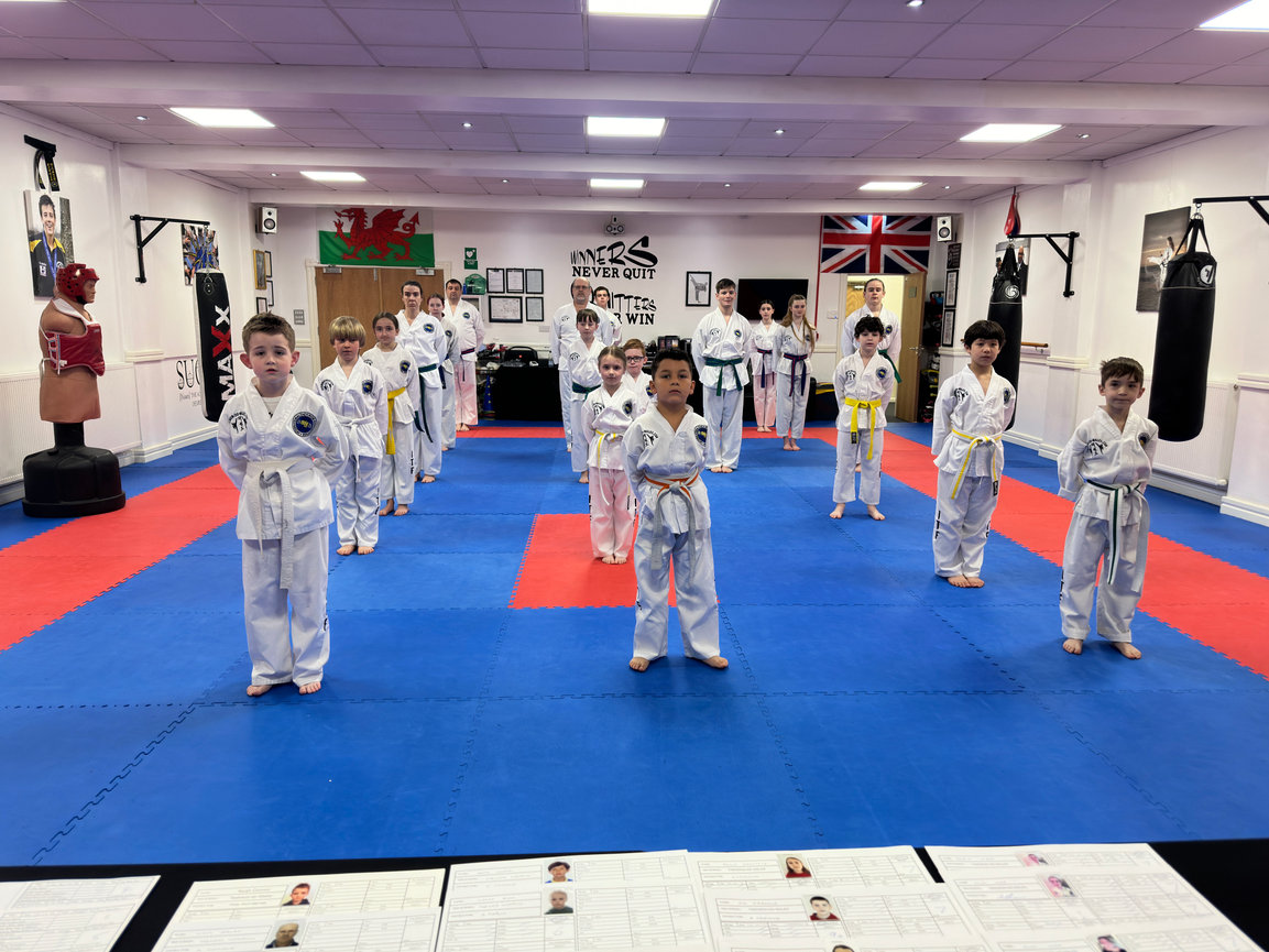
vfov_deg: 56.8
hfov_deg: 71.6
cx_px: 634
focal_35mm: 24
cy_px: 476
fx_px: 880
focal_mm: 6.86
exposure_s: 1/100
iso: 200
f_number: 1.78
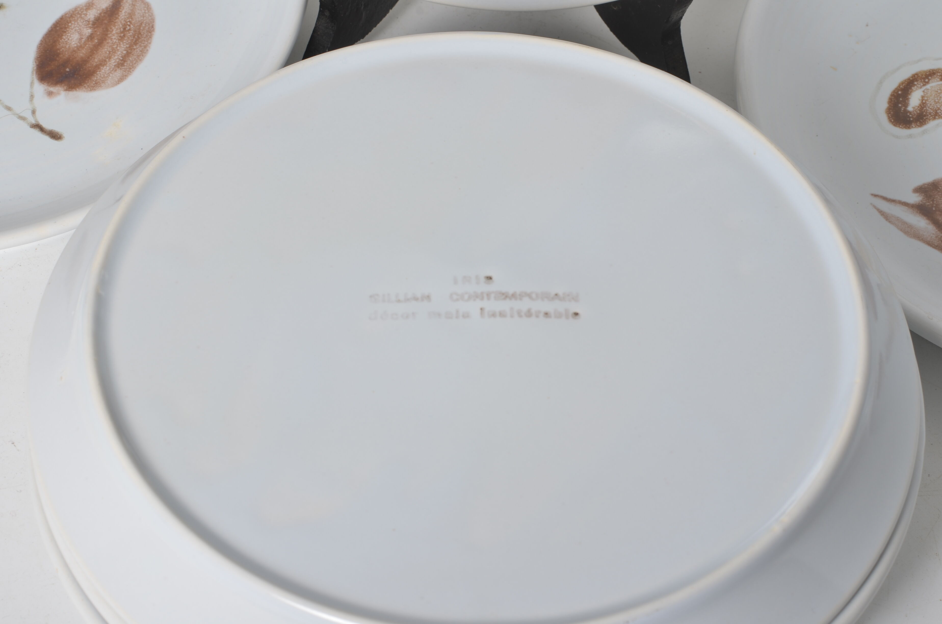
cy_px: 312
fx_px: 1958
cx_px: 471
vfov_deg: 18.1
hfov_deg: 27.0
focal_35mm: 75
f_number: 11
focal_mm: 50
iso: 100
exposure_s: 1/125
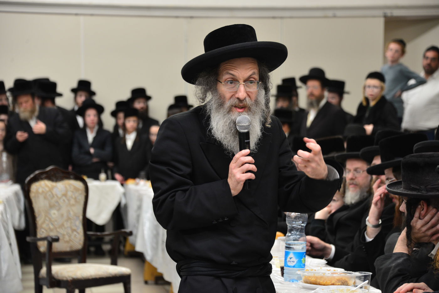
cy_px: 146
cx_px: 220
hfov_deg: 16.8
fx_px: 1488
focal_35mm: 122
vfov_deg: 11.2
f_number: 5.6
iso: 1000
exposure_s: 1/100
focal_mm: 122
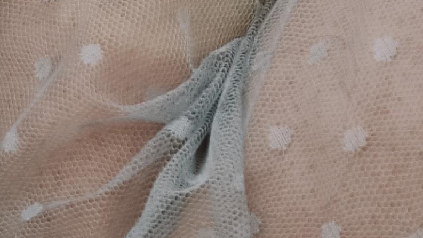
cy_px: -764
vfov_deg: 3.5
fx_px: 3712
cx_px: 374
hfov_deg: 6.5
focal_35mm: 331
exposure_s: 1/200
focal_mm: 30
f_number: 5.6
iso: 100
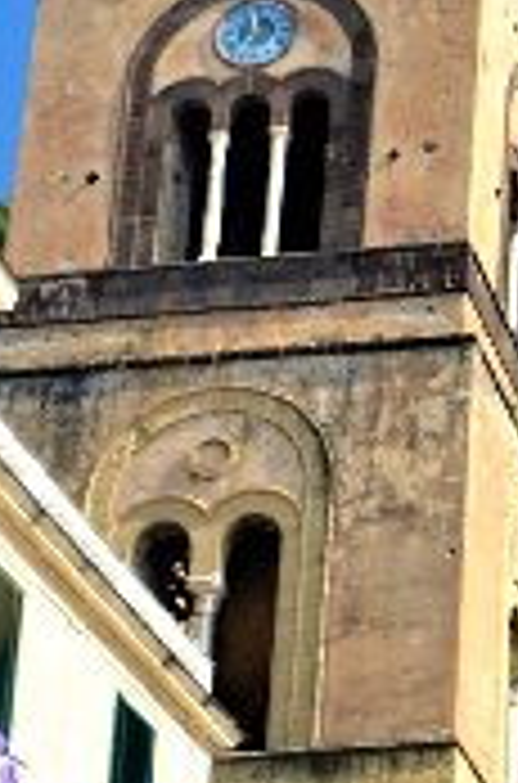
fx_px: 2692
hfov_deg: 10.0
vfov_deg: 15.6
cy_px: 1071
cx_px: 1122
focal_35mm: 124
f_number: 10
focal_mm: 18
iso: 200
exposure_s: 1/80
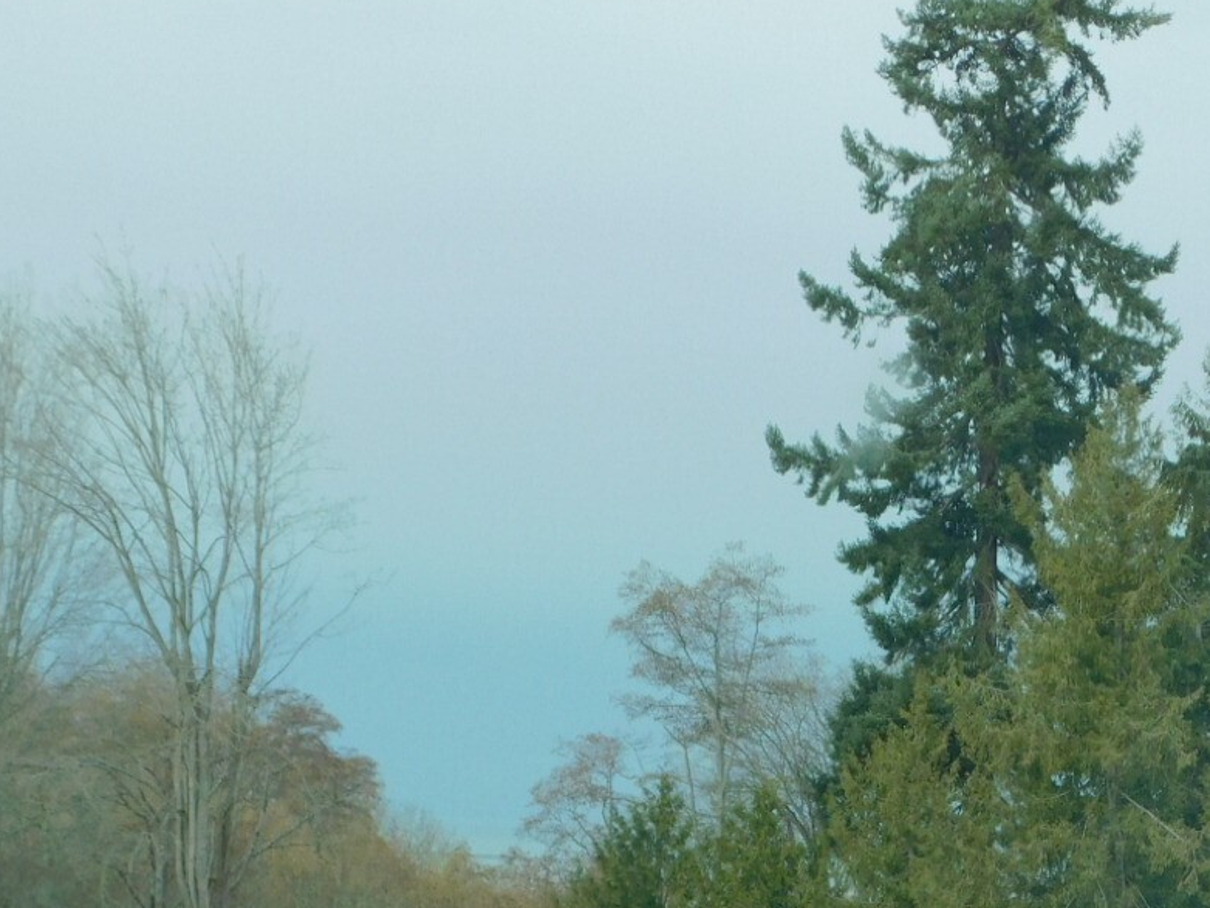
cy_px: 809
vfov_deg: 10.9
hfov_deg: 14.5
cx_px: 972
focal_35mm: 135
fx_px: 4720
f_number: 4.2
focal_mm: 11.7
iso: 125
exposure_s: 1/400
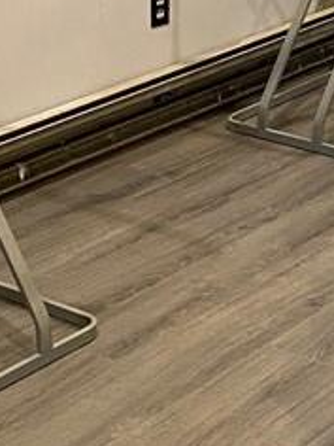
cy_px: -121
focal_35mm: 113
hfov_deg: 12.1
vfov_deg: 16.5
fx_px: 1454
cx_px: 594
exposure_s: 1/60
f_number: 1.8
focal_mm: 4.25
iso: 200
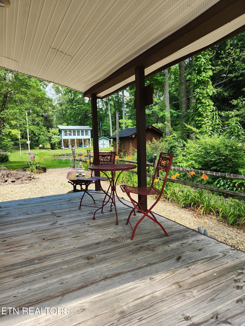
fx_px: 217
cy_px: 163
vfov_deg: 73.9
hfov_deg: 58.9
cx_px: 122
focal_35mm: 23
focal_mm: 5.4
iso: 20
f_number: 1.8
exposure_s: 1/199
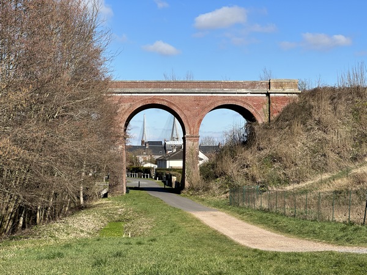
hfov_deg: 25.3
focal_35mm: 77
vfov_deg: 19.1
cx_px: 184
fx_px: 816
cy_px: 138
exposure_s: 1/867
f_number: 2.8
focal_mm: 9
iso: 32
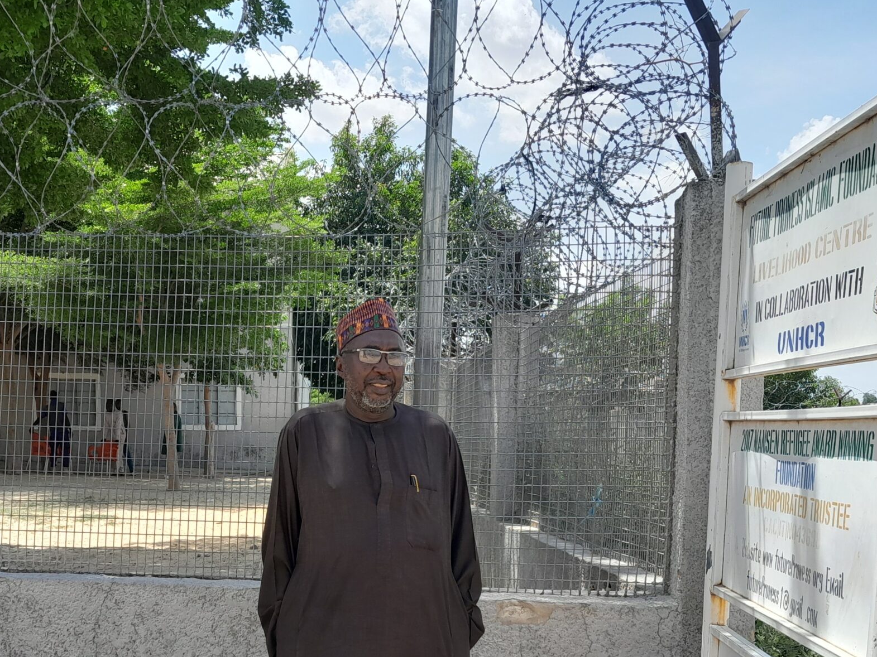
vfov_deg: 32.3
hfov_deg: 42.5
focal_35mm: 44
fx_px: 1115
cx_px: 308
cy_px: 489
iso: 40
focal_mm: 4
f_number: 1.8
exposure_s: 1/259
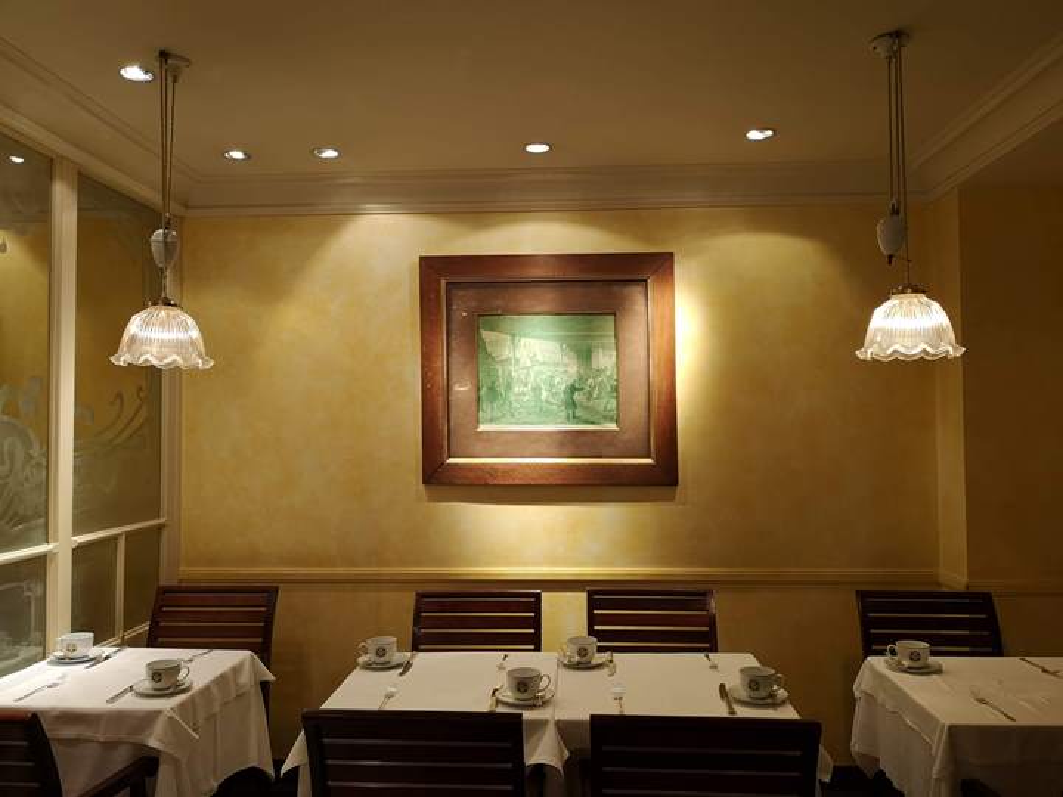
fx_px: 829
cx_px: 532
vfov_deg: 51.4
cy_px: 398
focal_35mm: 27
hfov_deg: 65.3
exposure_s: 1/50
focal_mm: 3.95
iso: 64
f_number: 1.8
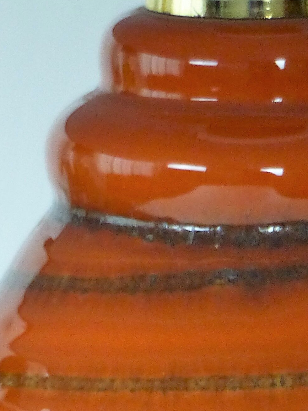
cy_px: 479
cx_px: 348
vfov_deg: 2.7
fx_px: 8672
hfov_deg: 2.0
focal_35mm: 731
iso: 400
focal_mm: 39.1
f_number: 2.8
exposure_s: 1/50
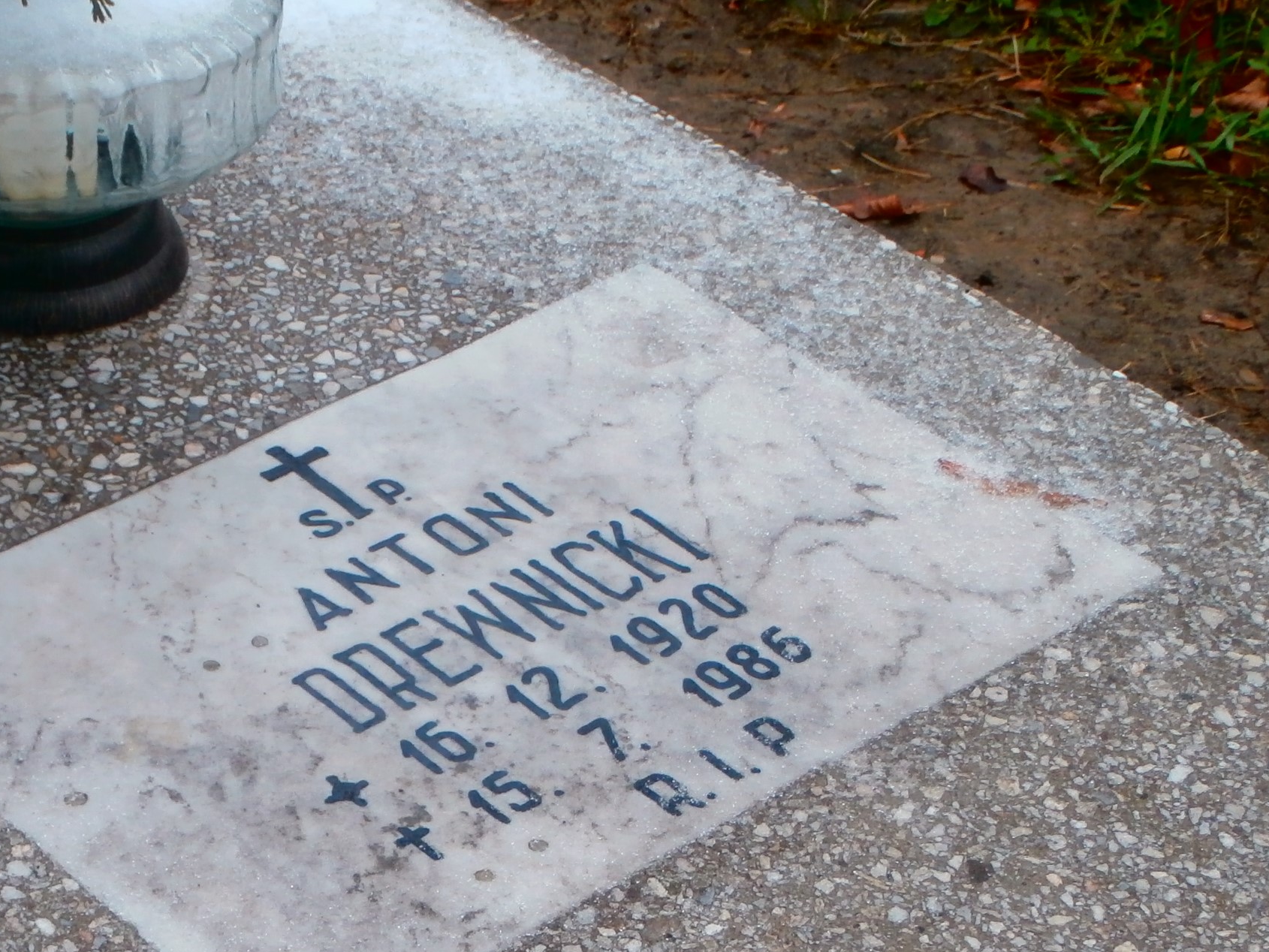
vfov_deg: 14.6
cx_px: 289
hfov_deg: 19.3
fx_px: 3703
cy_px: 710
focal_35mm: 101
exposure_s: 1/80
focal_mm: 10.11
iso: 100
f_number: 4.5
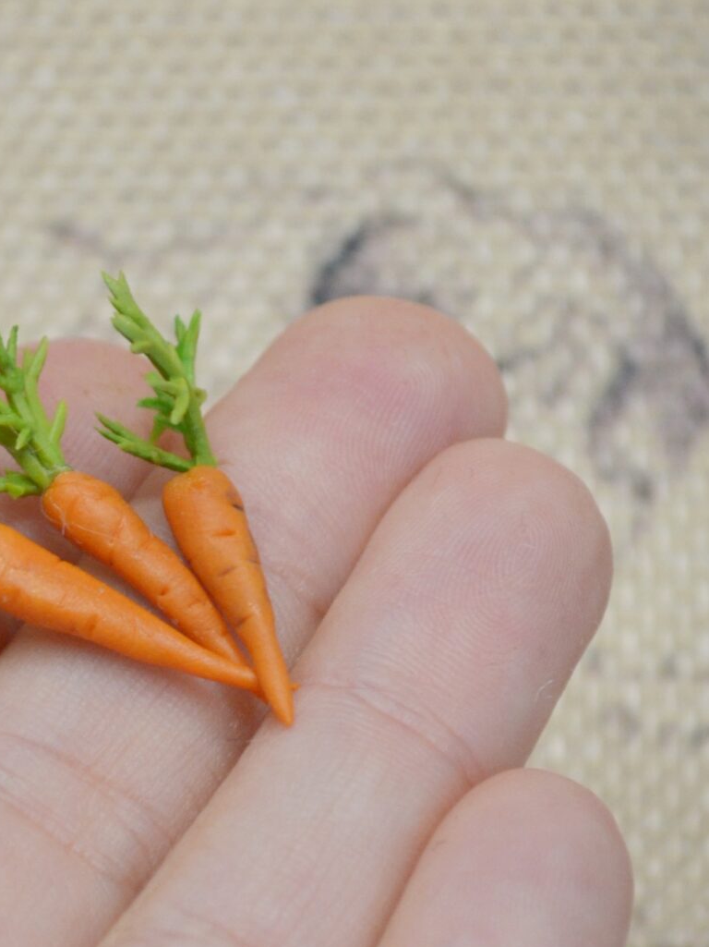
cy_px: 456
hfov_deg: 7.5
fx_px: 5416
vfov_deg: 10.0
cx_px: 129
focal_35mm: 198
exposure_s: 1/200
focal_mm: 55
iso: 800
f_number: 6.3
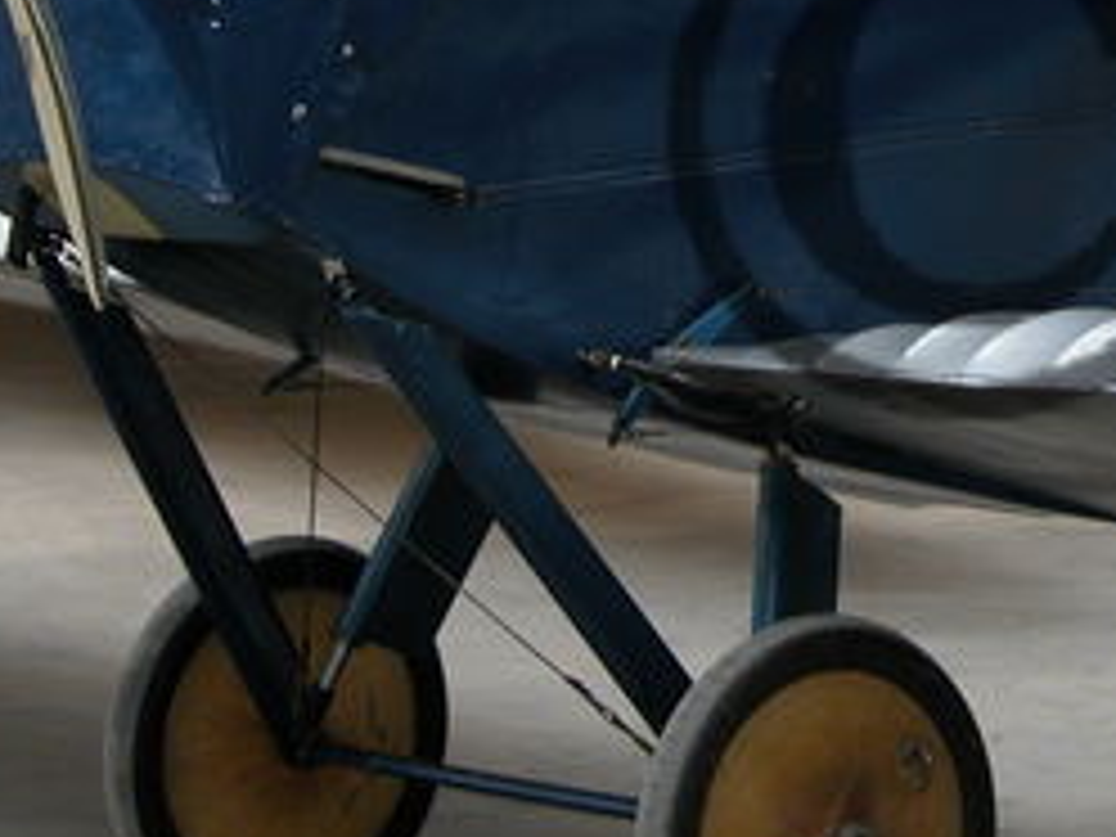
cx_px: 968
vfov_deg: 6.6
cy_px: 126
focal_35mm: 226
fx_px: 7286
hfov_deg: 8.7
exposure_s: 1/60.3
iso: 100
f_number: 3.3
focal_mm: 17.8
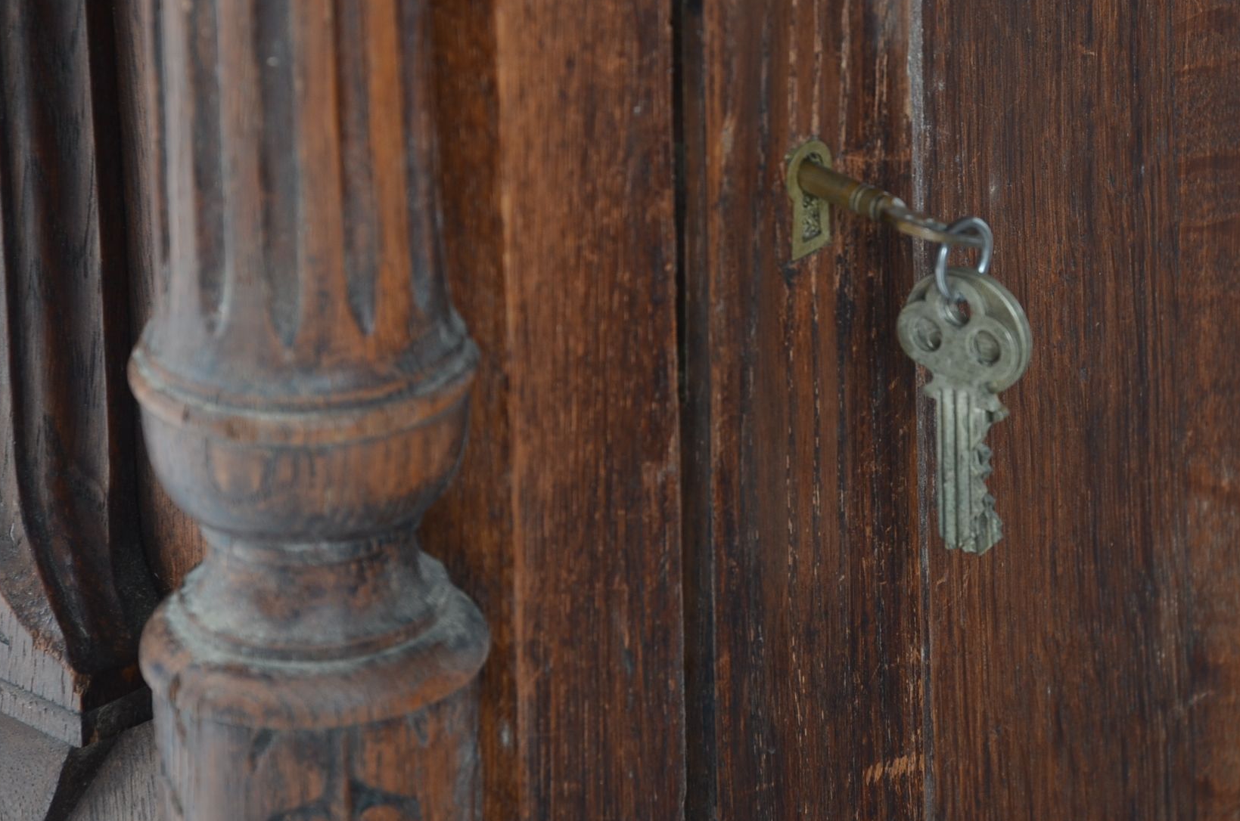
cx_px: 848
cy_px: 271
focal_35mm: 237
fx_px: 8139
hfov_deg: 8.7
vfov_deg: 5.8
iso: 200
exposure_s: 1/60
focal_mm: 105
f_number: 6.3
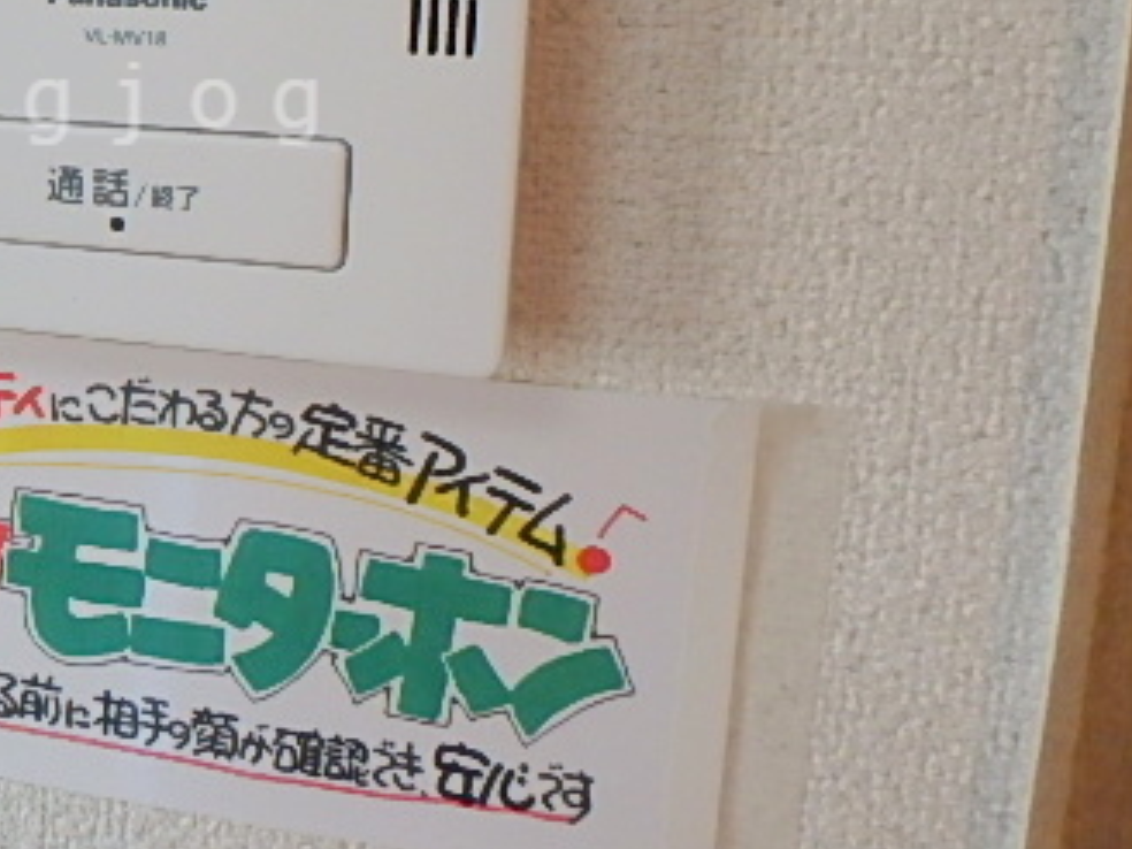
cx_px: 100
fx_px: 1341
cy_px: 104
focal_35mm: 41
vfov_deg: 33.5
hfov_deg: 41.9
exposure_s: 1/30
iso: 320
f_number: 3.5
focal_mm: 3.7
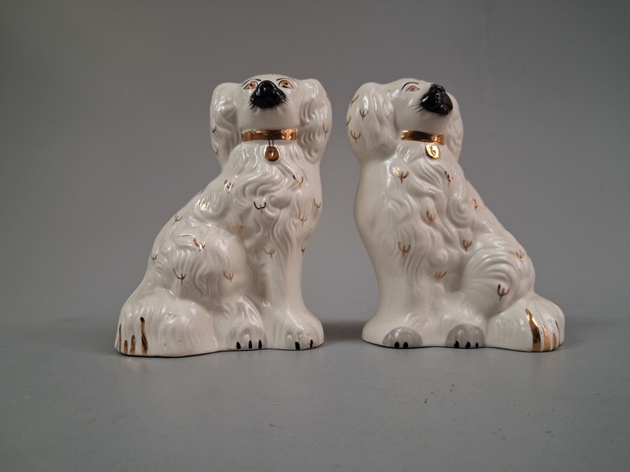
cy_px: 236
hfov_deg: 65.3
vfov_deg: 51.4
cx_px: 315
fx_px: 491
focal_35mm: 27
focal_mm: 4
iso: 250
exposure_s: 1/100
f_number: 1.8
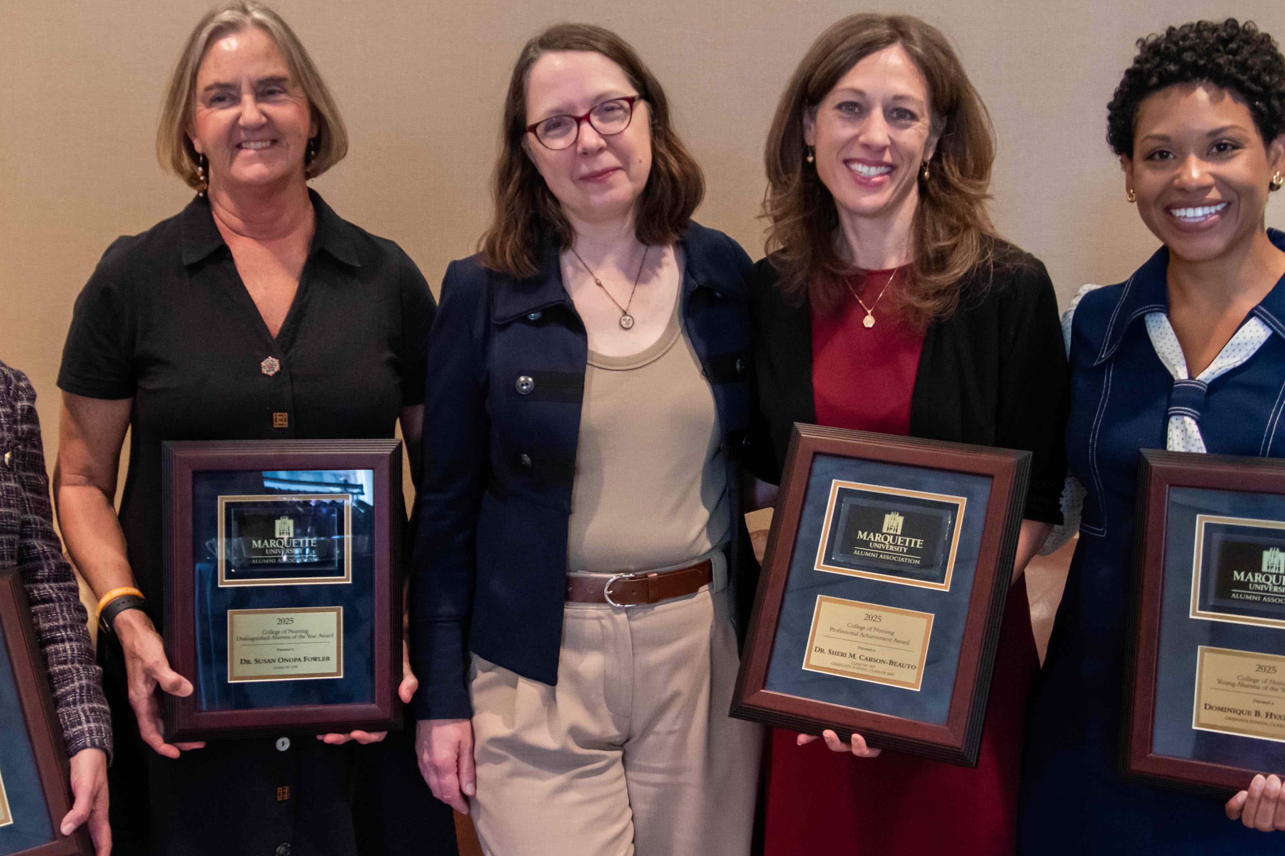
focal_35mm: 48
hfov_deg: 41.1
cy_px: 387
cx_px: 590
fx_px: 1713
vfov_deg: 28.1
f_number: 3.5
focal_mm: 22
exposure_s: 1/200
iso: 2000
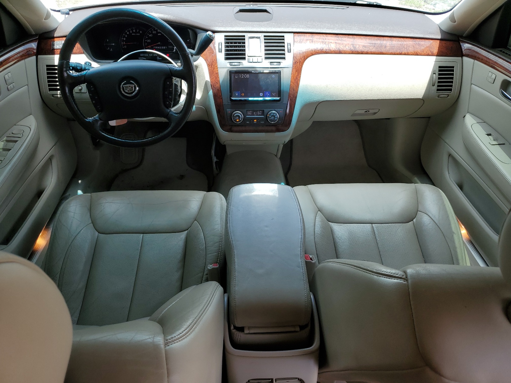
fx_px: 384
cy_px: 192
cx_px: 256
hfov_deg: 67.3
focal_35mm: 26
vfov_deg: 53.1
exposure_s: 1/500
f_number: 1.5
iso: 50
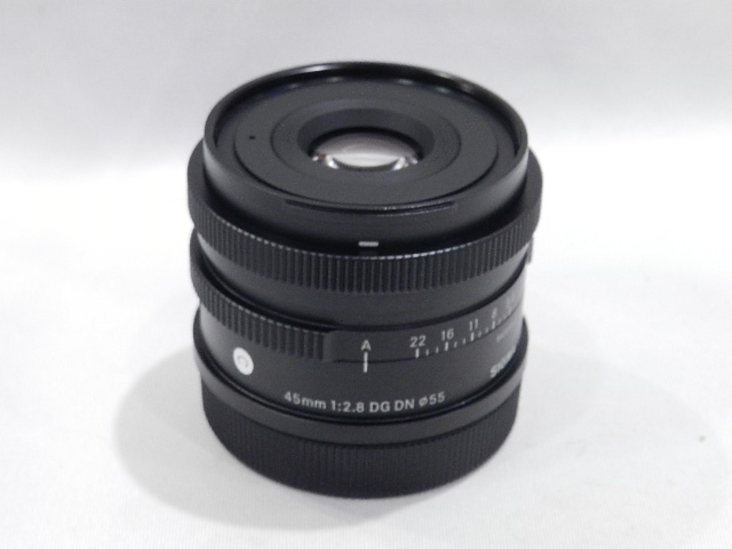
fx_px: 1607
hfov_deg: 25.7
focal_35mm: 76
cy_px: 274
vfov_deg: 19.4
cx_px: 366
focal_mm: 13.5
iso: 800
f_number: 4.8
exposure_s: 1/30
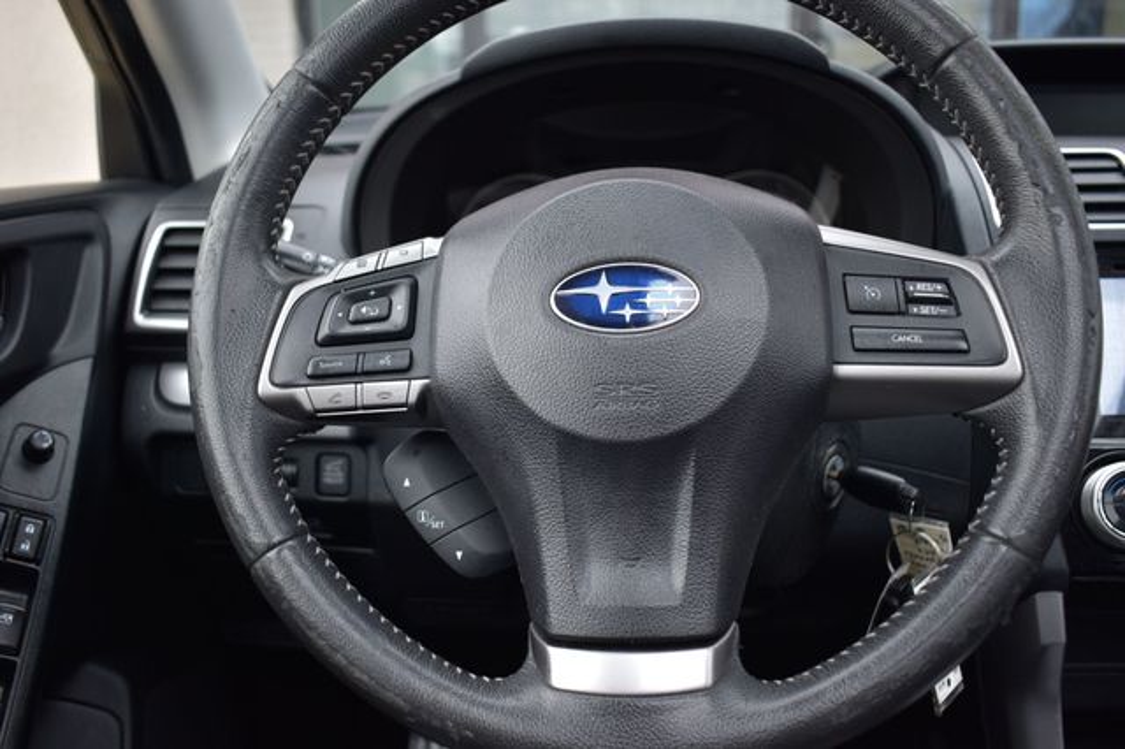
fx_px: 1078
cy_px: 374
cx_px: 562
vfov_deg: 38.3
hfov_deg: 55.1
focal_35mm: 34
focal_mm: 23
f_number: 3.8
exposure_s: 1/80
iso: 200
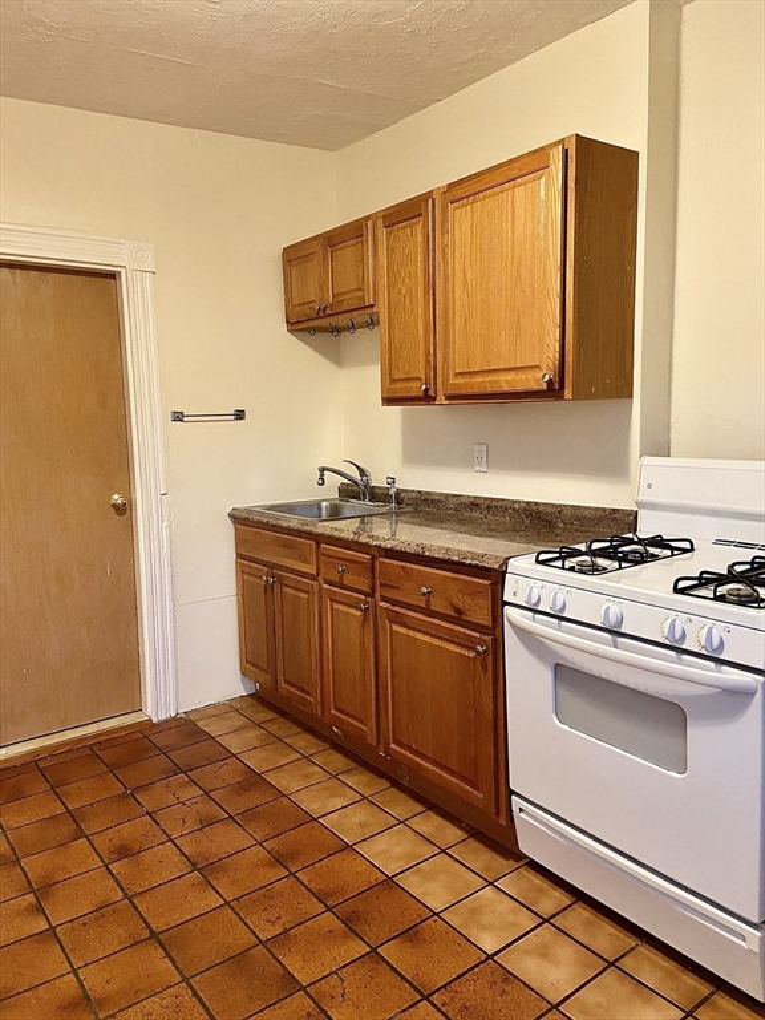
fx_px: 766
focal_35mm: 26
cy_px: 510
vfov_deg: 67.3
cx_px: 382
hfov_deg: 53.1
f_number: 1.8
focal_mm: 4.25
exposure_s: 1/40
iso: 400
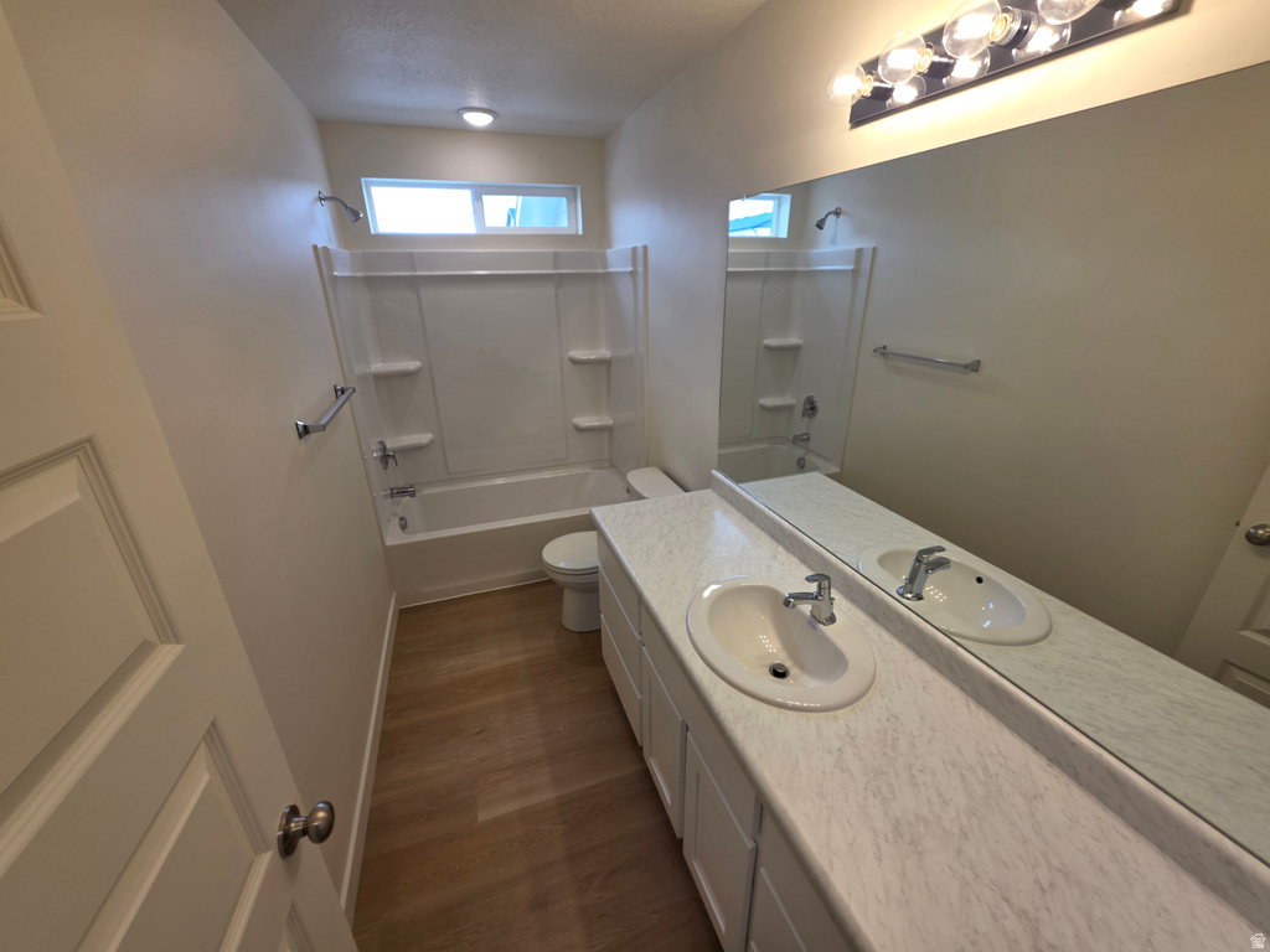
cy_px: 476
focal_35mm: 13
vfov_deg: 89.9
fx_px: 477
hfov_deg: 106.2
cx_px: 635
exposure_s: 1/120
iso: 40
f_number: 1.9
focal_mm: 2.2
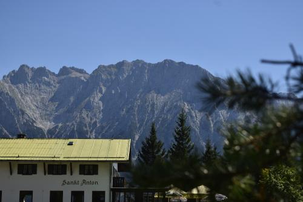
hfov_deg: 24.6
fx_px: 694
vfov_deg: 16.5
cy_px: 101
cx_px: 152
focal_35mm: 82
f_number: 8
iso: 100
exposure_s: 1/500
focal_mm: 55
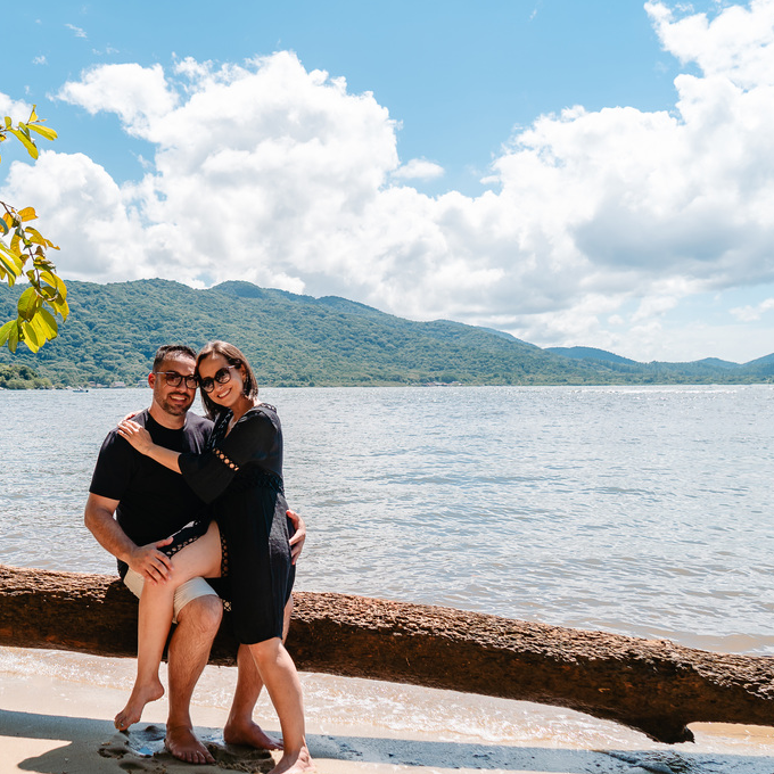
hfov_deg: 44.6
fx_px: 911
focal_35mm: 36
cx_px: 197
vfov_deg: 46.0
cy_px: 387
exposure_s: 1/640
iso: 100
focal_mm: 24
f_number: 5
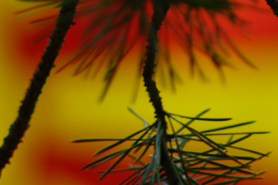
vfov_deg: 1.0
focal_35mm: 1430
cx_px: -138
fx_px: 11043
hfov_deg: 1.4
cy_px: 109
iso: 250
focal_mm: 250
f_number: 5.6
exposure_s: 1/400
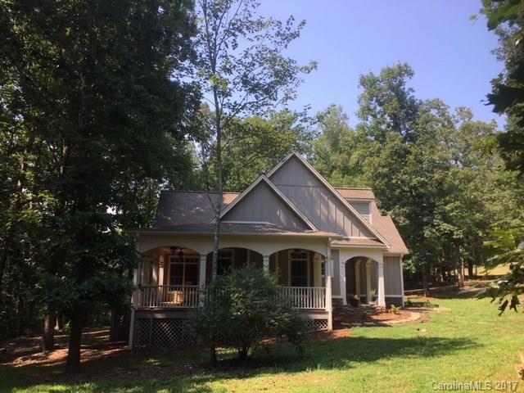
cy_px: 196
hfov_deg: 61.7
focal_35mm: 29
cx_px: 262
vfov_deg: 48.2
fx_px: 439
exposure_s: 1/582
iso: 25
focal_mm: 4.15
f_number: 2.2
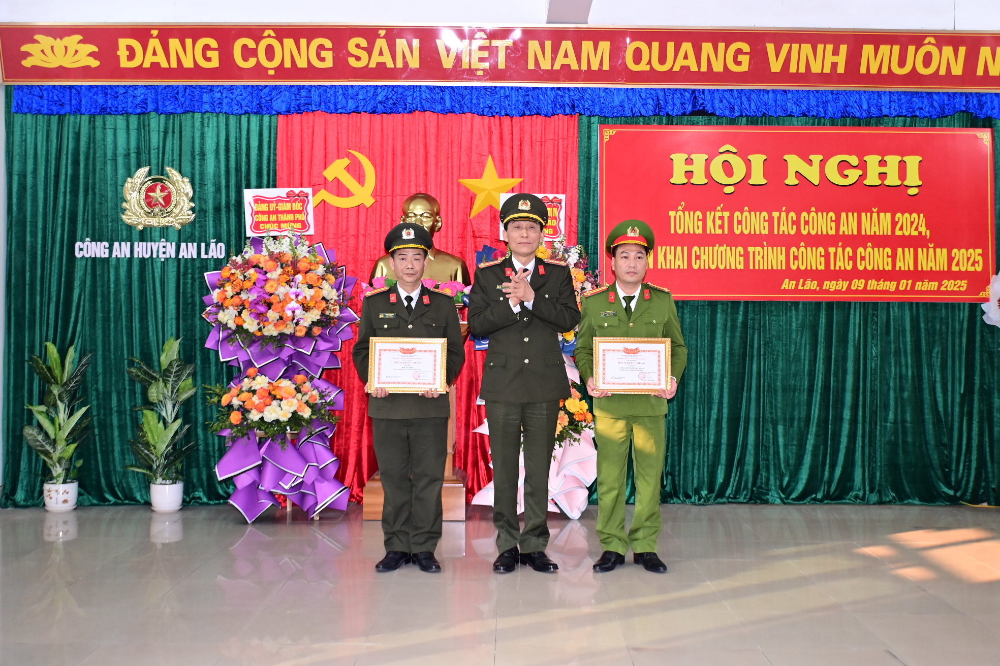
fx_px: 1000
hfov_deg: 53.1
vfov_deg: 36.9
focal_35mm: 36
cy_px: 333
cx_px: 500
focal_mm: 24
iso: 1250
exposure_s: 1/200
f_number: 3.8
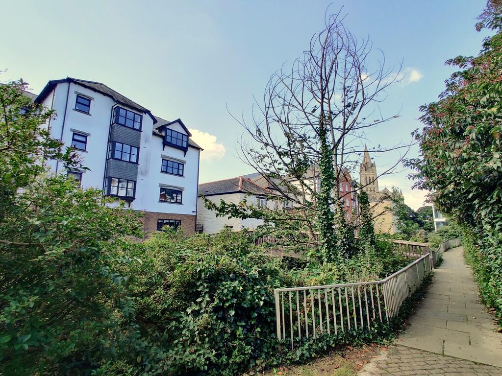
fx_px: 189
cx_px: 251
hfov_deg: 106.2
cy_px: 188
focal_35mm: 13
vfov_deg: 89.9
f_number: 2.2
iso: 100
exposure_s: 1/204
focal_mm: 2.25
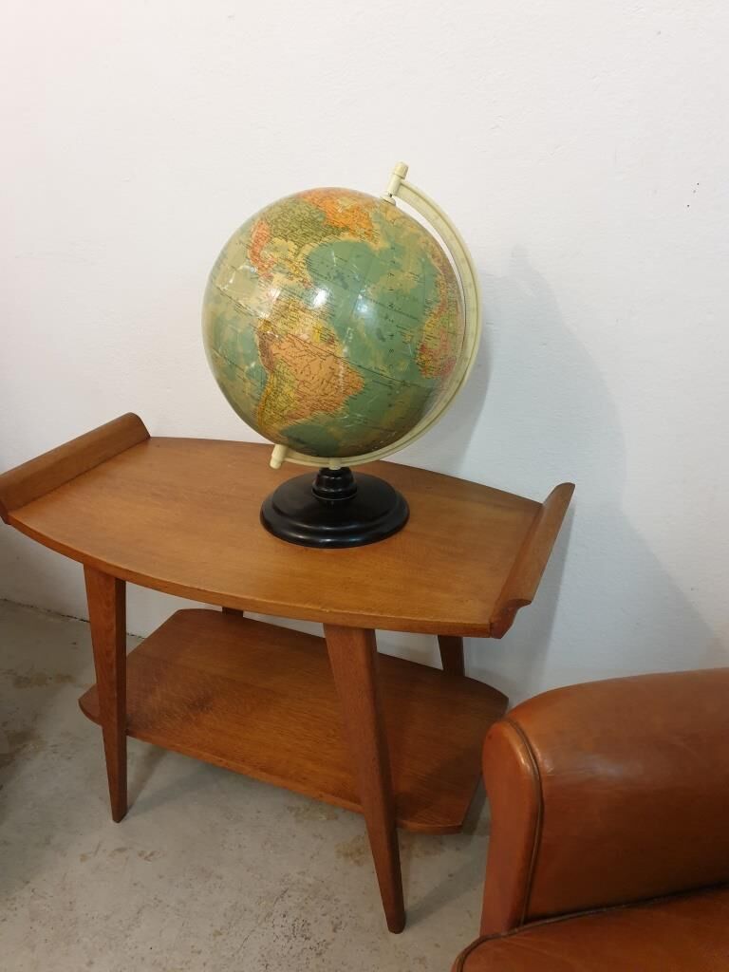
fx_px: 730
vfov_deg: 67.3
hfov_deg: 53.1
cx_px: 364
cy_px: 486
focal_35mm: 26
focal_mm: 4.3
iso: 320
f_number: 1.5
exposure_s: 1/50
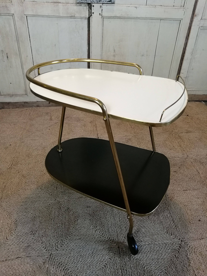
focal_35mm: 27
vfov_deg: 65.3
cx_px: 104
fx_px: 215
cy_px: 138
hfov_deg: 51.4
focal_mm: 4.5
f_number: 2.2
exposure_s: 1/33.3
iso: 400
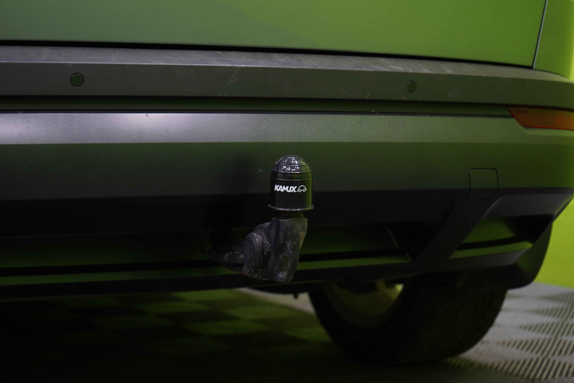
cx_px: 287
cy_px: 192
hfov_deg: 28.8
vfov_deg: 19.5
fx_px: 1116
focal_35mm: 70
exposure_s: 1/25
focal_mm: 70
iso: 500
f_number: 5.6
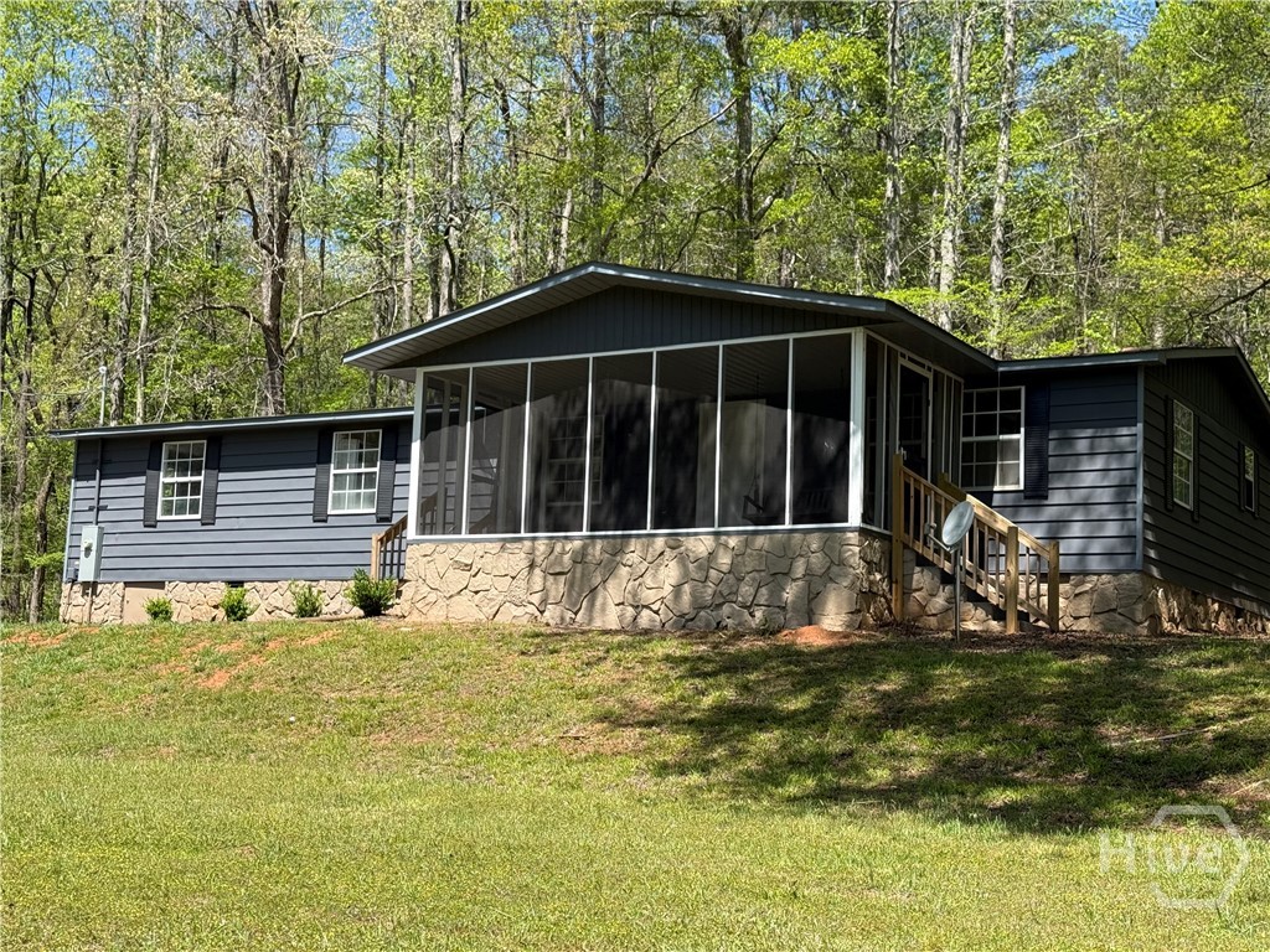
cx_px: 635
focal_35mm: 48
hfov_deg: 39.7
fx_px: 1761
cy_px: 476
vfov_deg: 30.3
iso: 80
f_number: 1.78
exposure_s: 1/2667
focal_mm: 6.76
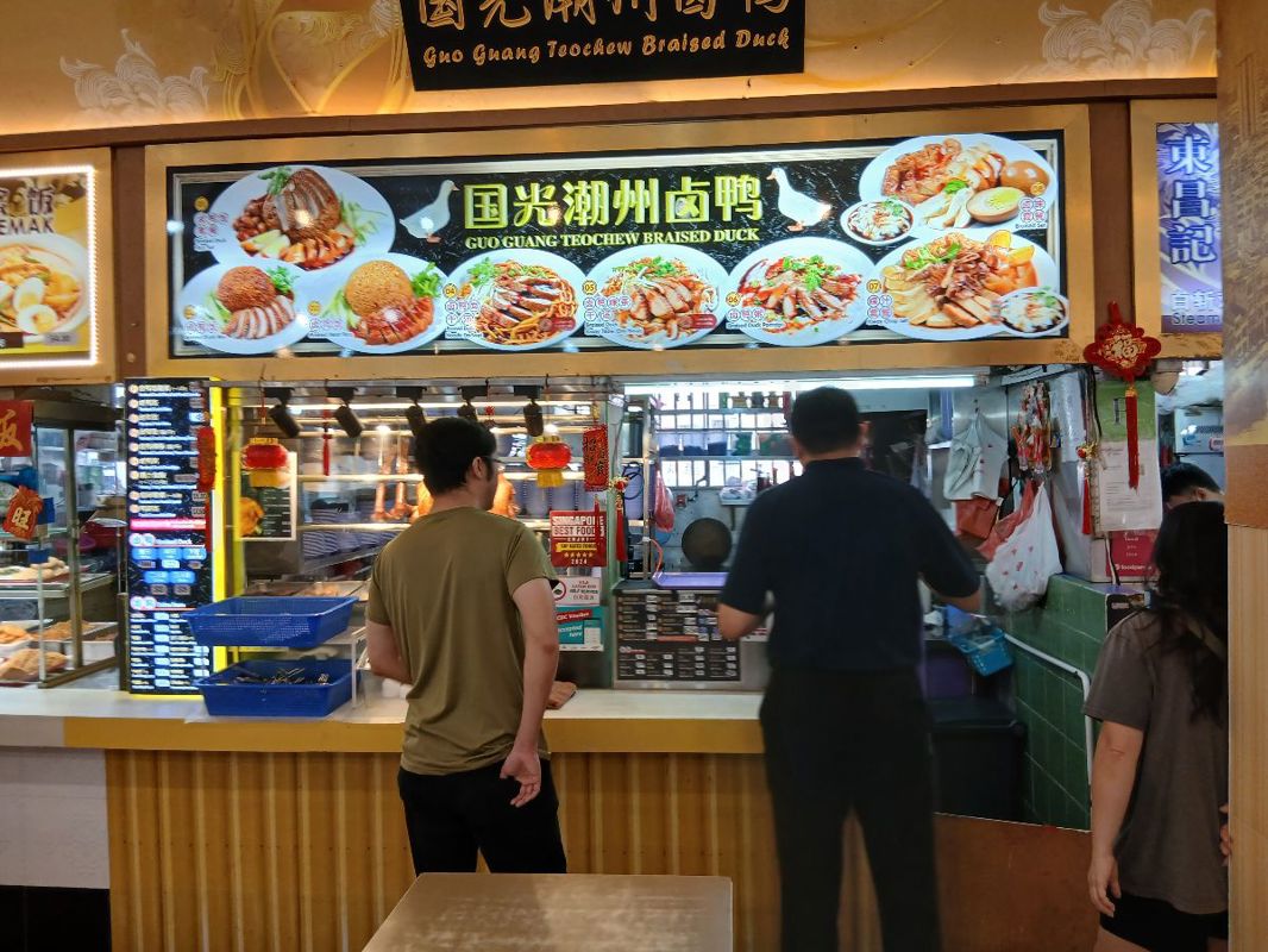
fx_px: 953
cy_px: 476
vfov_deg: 53.1
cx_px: 634
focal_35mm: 26
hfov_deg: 67.3
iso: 64
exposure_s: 1/50
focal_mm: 3.98
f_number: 1.8
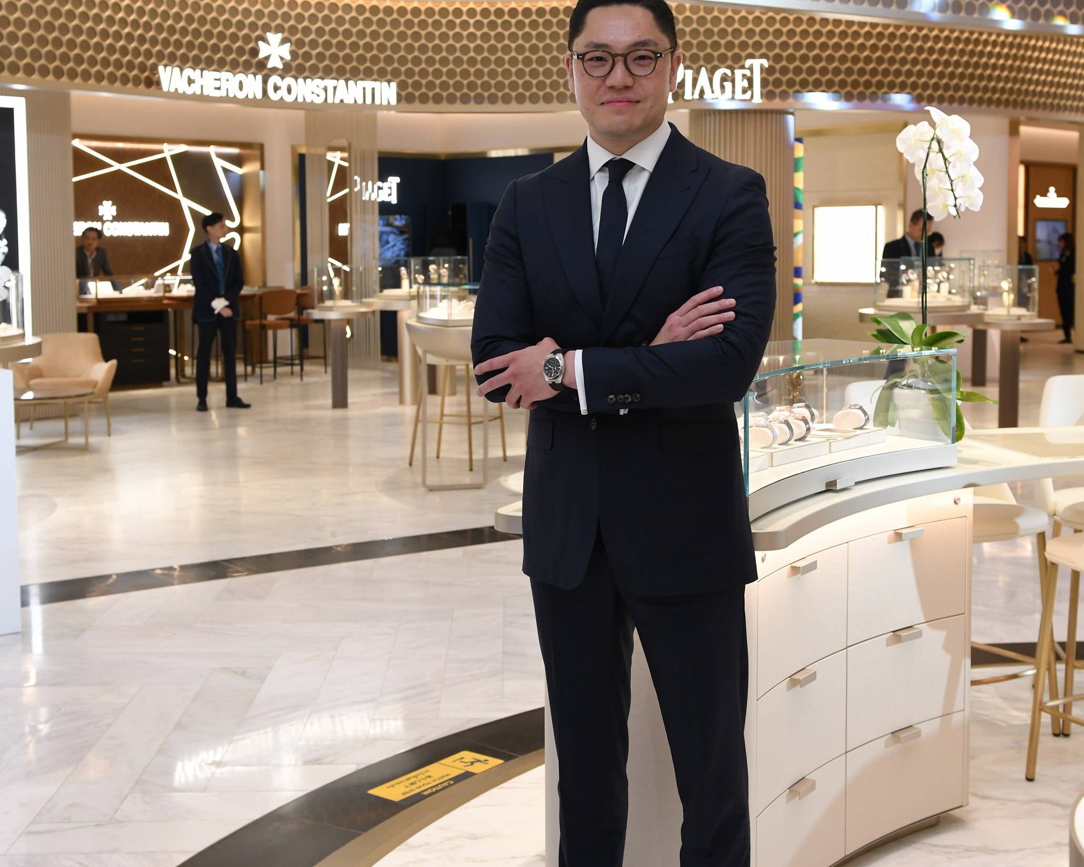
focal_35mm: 48
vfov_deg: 31.4
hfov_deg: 38.8
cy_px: 356
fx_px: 1540
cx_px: 543
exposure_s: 1/160
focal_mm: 34
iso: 800
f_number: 4.5
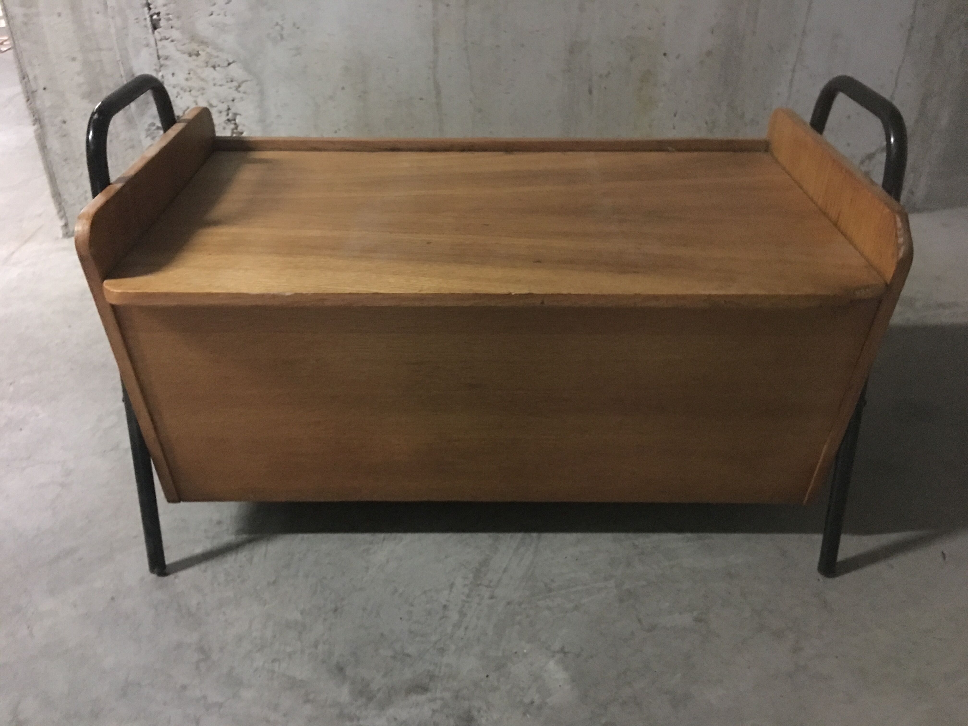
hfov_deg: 61.7
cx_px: 484
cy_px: 363
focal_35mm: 29
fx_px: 811
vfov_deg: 48.2
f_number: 2.2
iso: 160
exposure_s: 1/4
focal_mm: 4.15
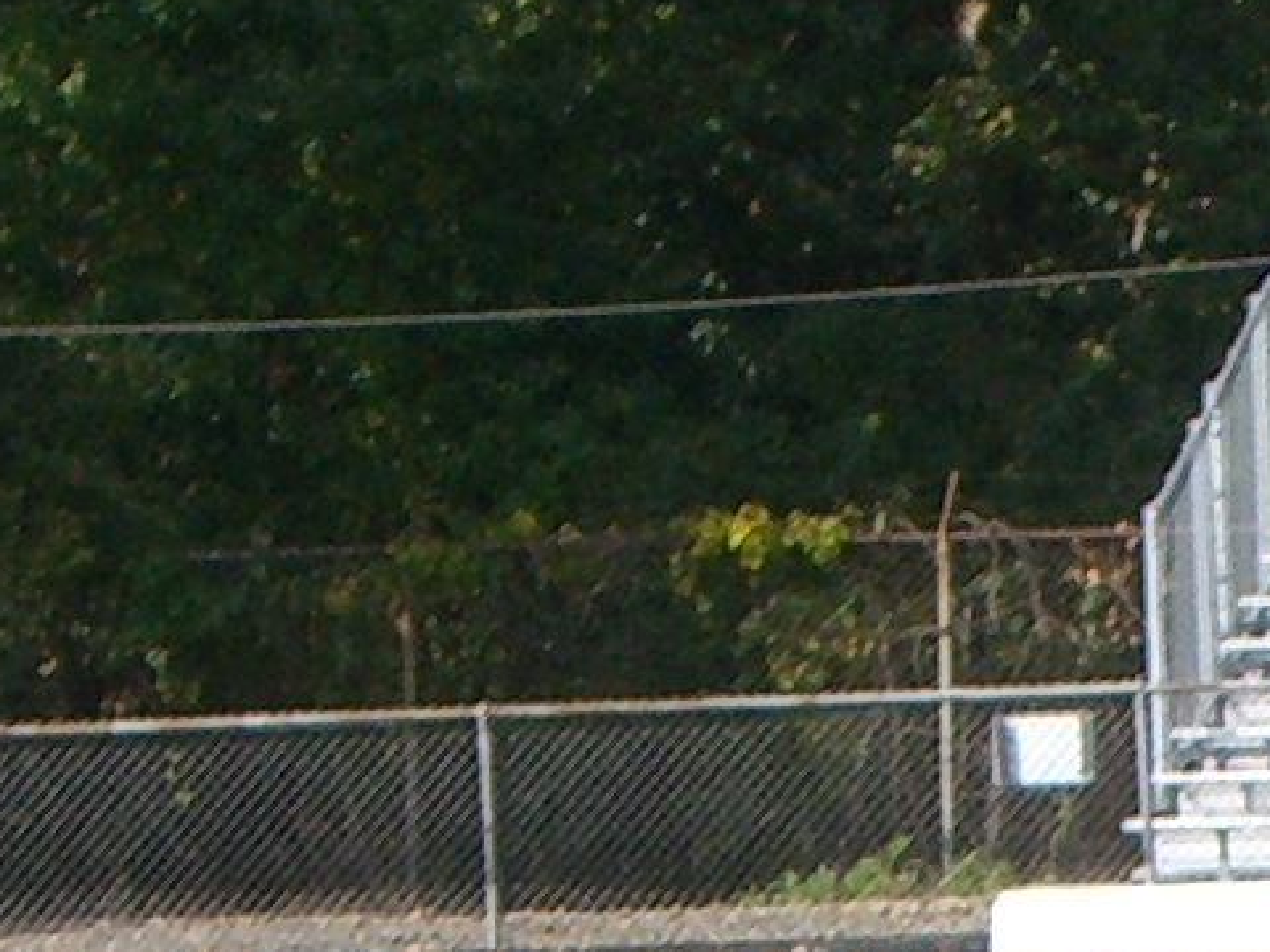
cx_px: 2868
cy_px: 2049
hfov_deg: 3.5
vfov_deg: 2.7
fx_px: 20252
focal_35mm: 552
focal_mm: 15.3
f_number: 7.4
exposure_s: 1/160
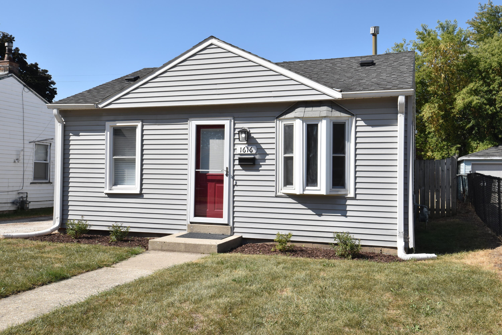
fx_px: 502
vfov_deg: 36.9
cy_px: 168
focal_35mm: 36
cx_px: 251
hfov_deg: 53.1
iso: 400
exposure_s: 1/400
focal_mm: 24
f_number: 10
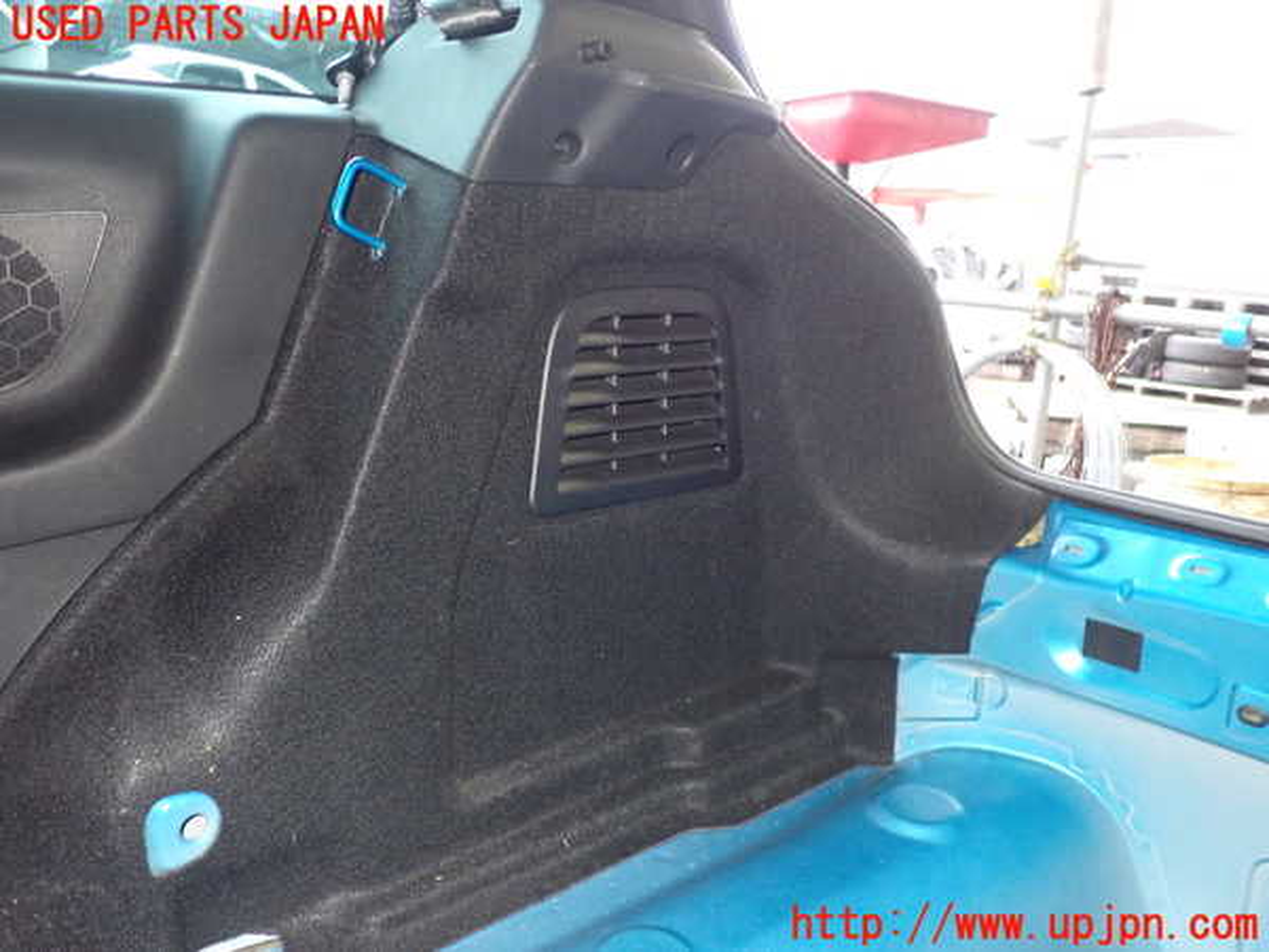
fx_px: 1100
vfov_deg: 46.8
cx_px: 634
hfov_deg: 60.0
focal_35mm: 30
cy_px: 476
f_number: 2.3
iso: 800
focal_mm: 5.4
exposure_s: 1/30
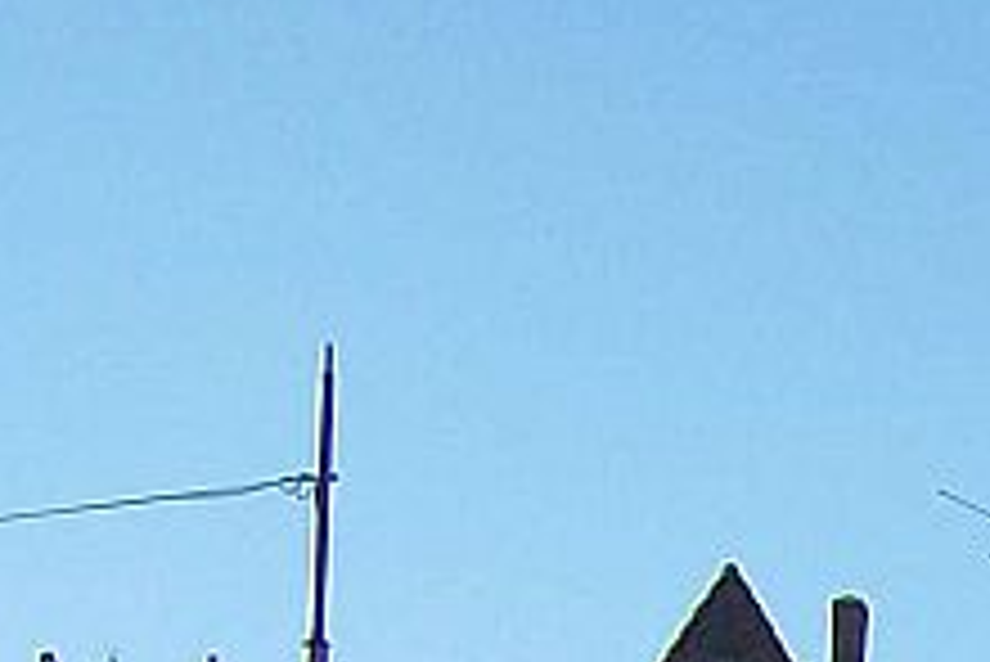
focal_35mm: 174
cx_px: 1647
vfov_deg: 7.5
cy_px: 1385
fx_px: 4788
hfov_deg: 11.2
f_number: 4.7
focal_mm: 6
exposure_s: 1/516
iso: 100
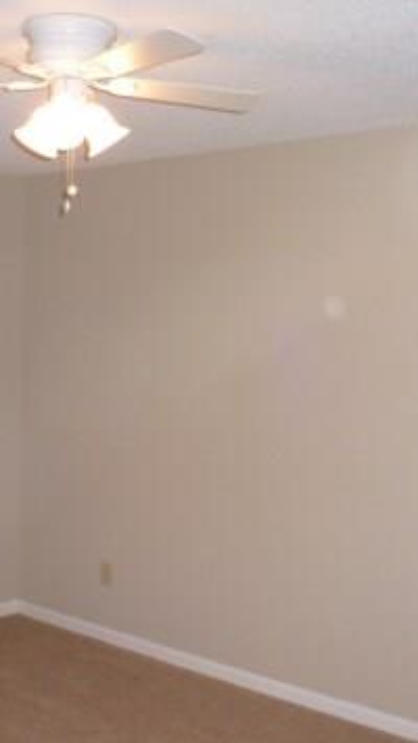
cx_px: 134
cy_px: 397
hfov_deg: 25.3
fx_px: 927
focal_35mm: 47
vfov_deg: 43.7
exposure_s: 1/60
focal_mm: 4.3
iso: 320
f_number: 3.3
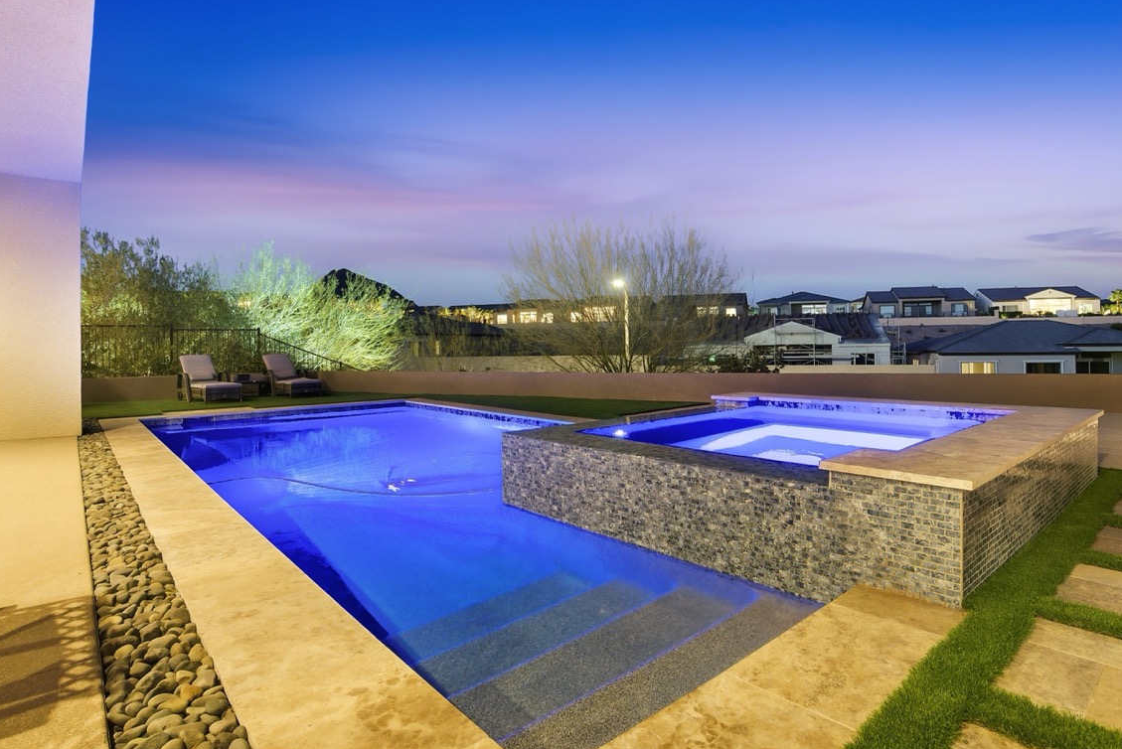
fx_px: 530
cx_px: 617
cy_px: 365
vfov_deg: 70.5
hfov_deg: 92.9
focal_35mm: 17
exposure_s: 1/25
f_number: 5.6
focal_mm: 10
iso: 800
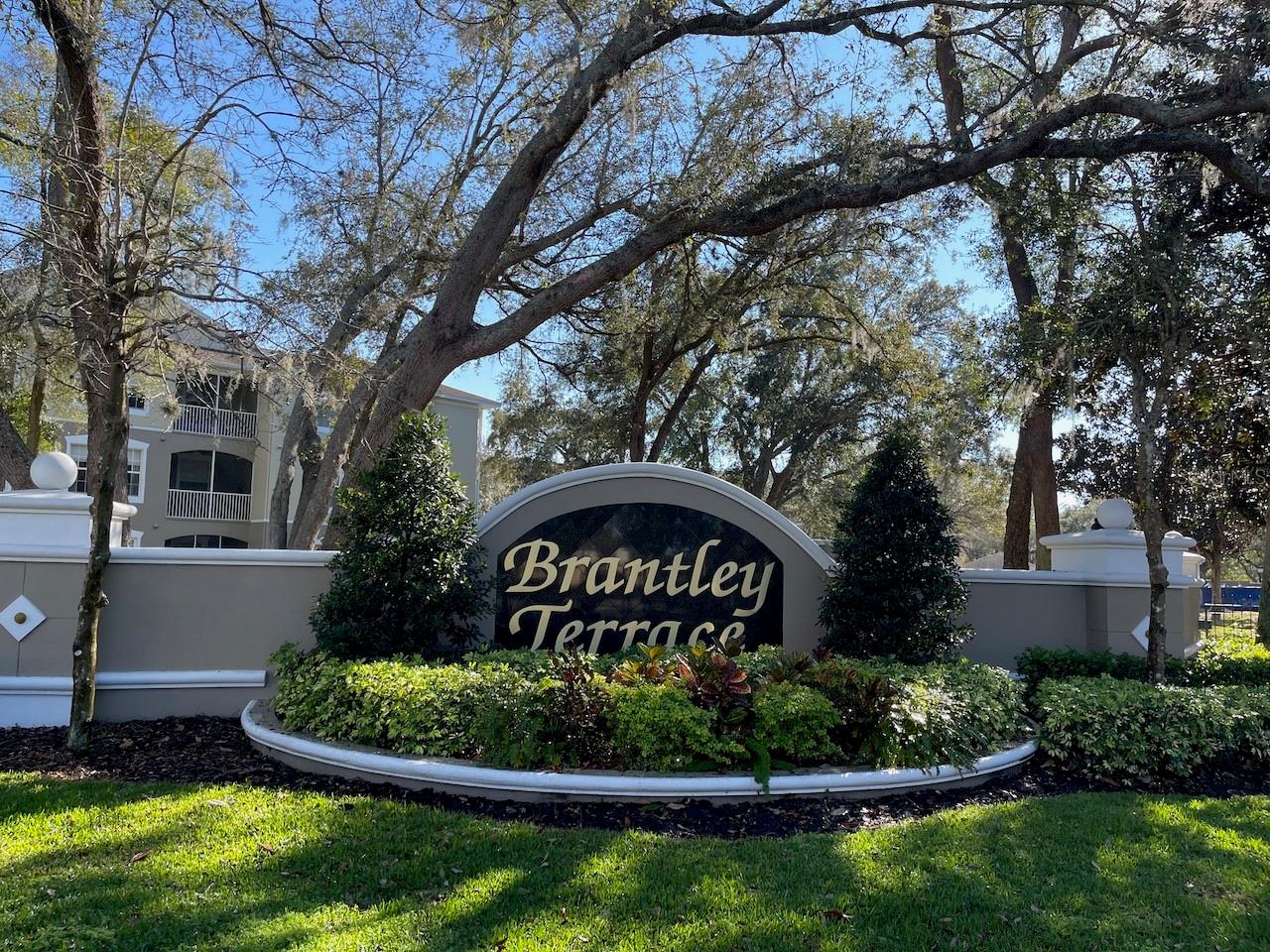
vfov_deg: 54.9
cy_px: 476
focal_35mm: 25
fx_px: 917
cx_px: 635
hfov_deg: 69.4
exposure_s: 1/807
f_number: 1.6
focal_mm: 5.1
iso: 32
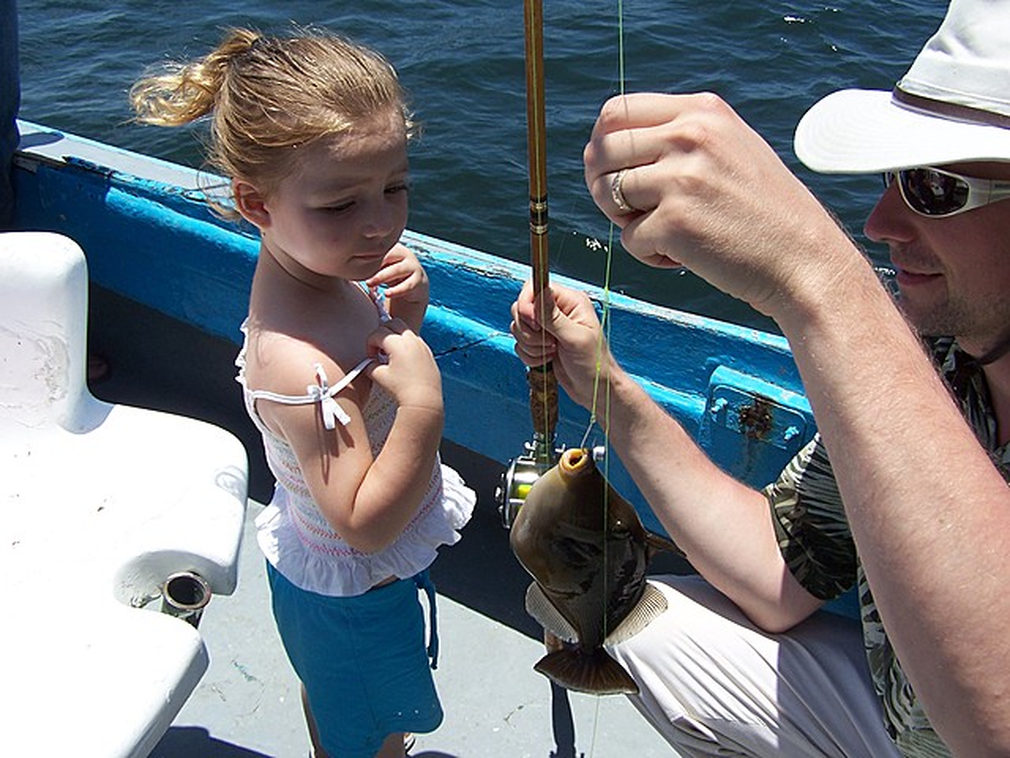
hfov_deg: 49.0
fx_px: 1109
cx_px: 505
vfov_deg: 37.7
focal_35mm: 38
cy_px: 379
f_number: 4
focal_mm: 6.3
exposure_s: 1/1000
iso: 80
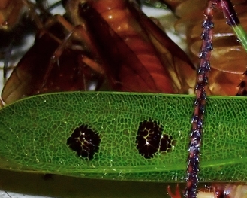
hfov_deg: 5.7
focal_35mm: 338
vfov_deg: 4.6
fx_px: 2470
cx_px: 315
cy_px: 147
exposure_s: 1/400
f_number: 6.3
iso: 200
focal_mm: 18
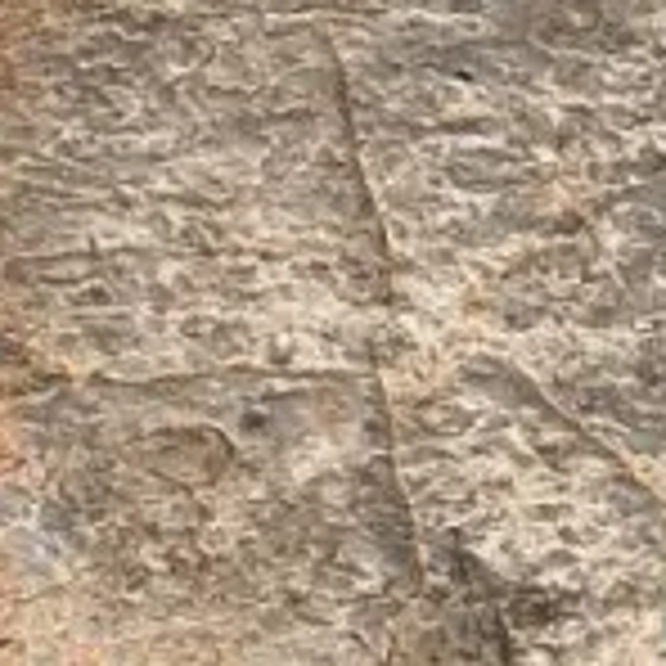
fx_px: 8228
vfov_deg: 4.4
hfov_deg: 4.4
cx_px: 2038
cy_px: -1404
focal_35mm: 378
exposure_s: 1/100
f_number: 2
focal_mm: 6.98
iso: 80
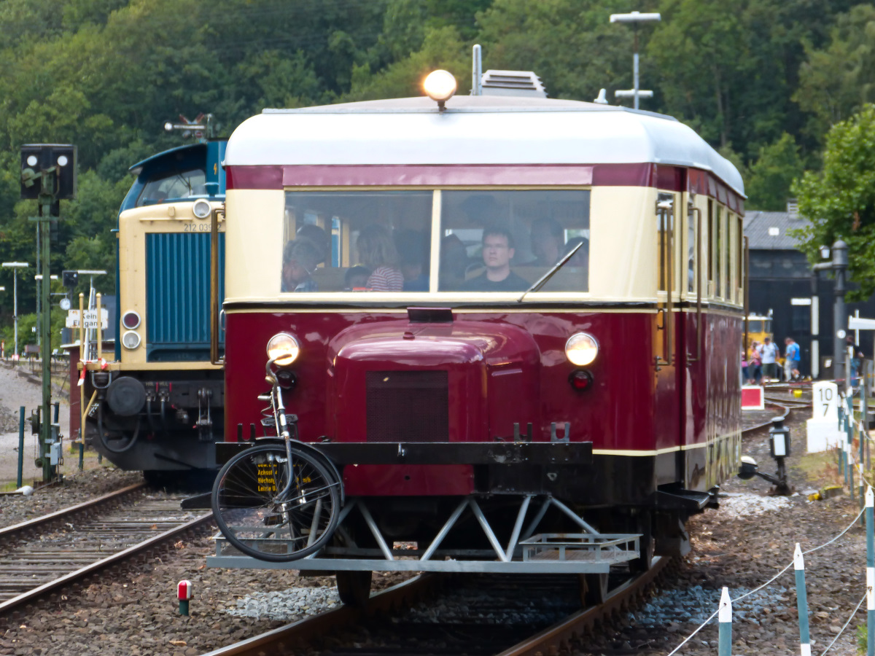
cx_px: 438
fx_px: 4221
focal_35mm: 167
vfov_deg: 8.9
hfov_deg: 11.8
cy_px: 328
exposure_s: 1/250
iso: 200
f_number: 4
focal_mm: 30.1
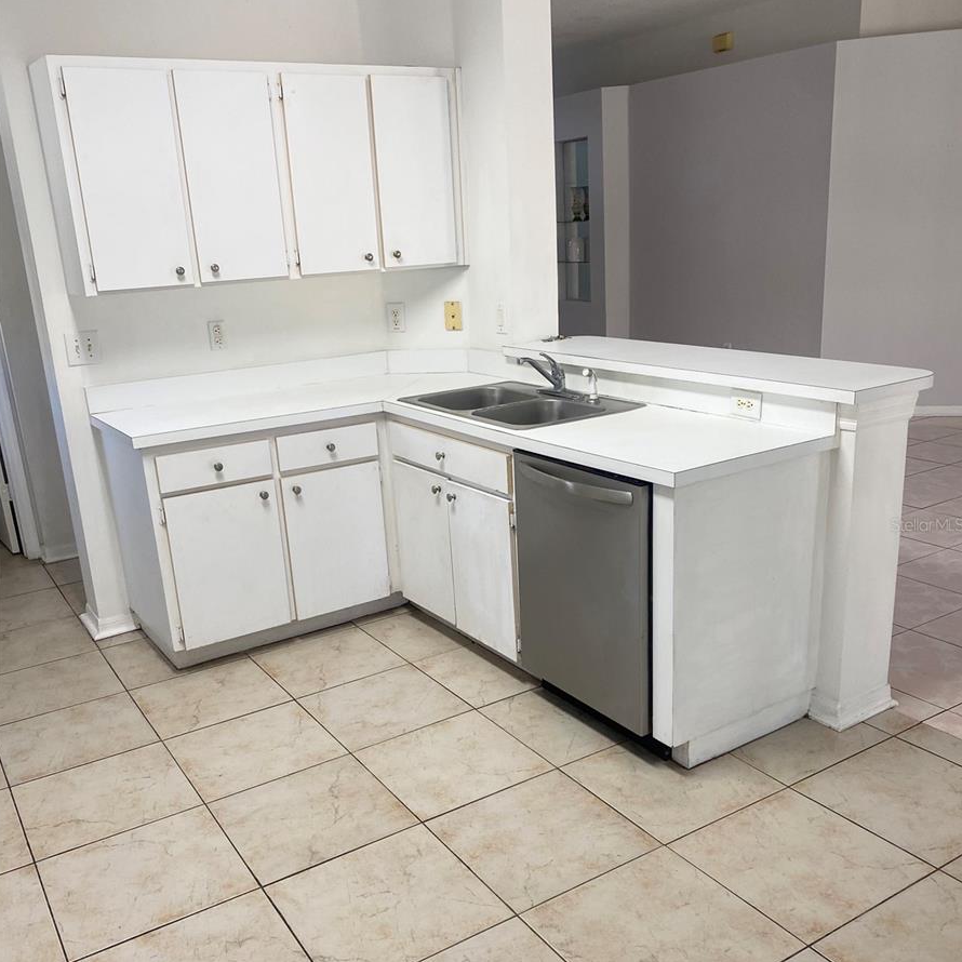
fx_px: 975
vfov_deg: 52.5
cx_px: 481
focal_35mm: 31
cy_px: 524
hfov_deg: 52.5
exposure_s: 1/60
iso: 64
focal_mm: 4.25
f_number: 1.8
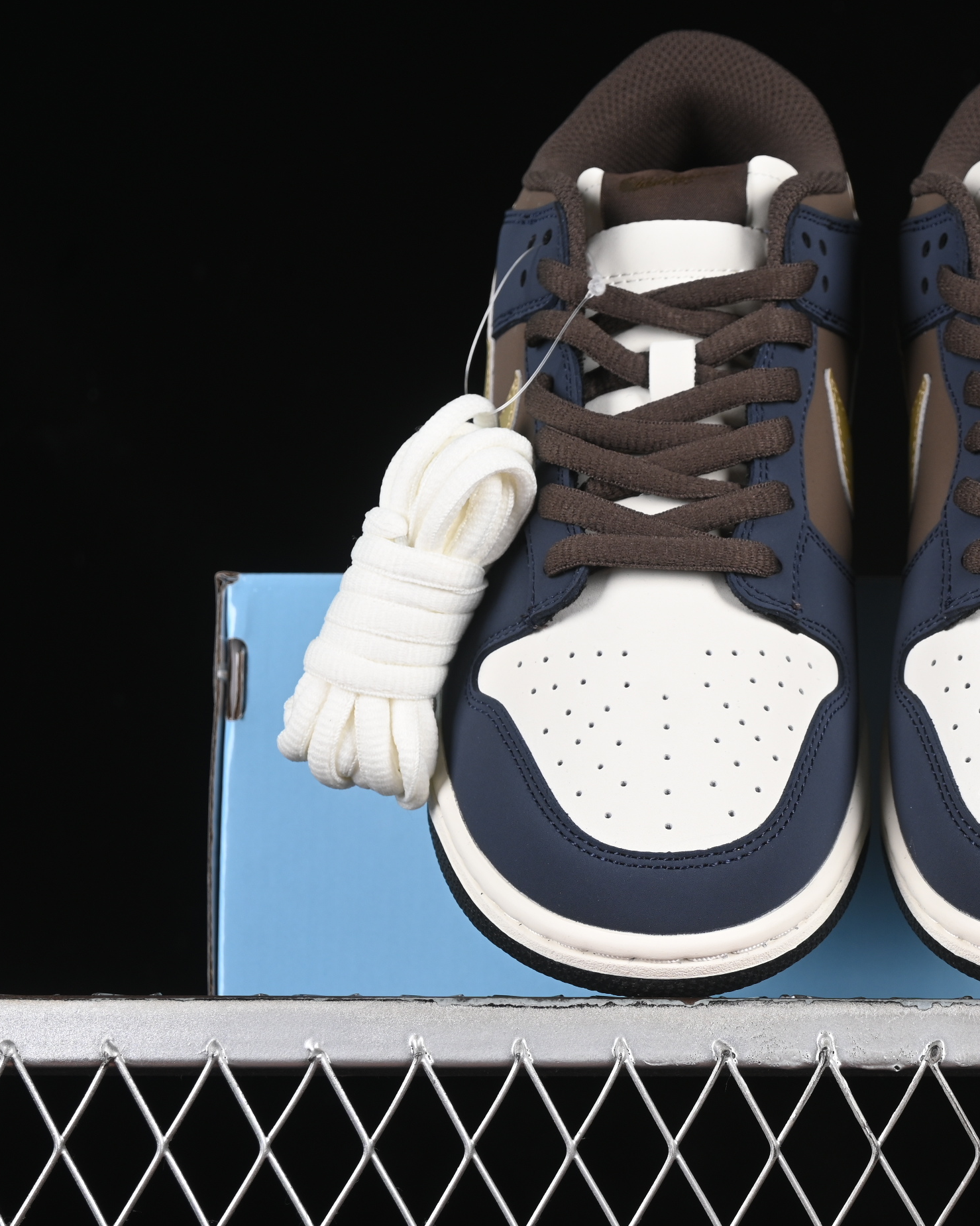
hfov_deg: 14.4
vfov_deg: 18.1
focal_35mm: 106
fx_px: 3843
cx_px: 884
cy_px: 613
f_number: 7.1
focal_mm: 50
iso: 160
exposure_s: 1/60
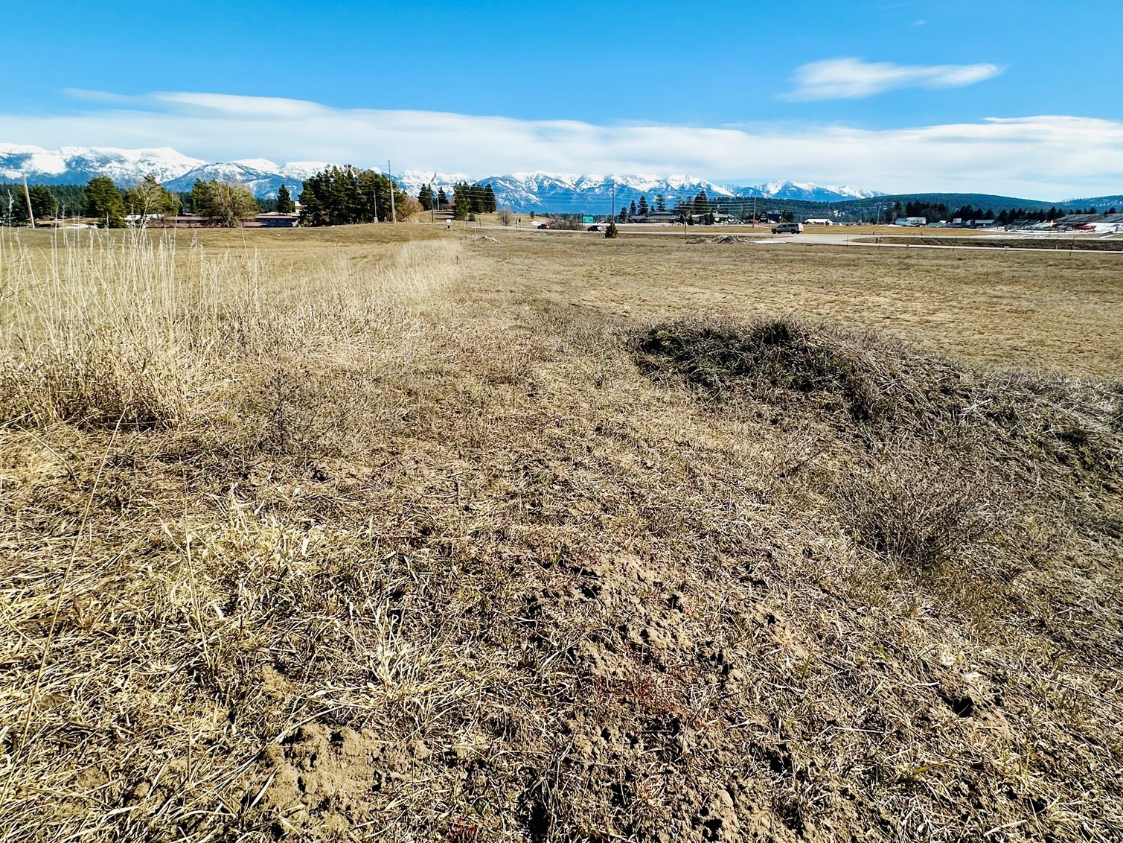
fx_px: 616
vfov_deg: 68.1
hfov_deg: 84.6
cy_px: 343
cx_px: 589
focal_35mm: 19
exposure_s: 1/2353
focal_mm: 2.22
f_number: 2.2
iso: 50
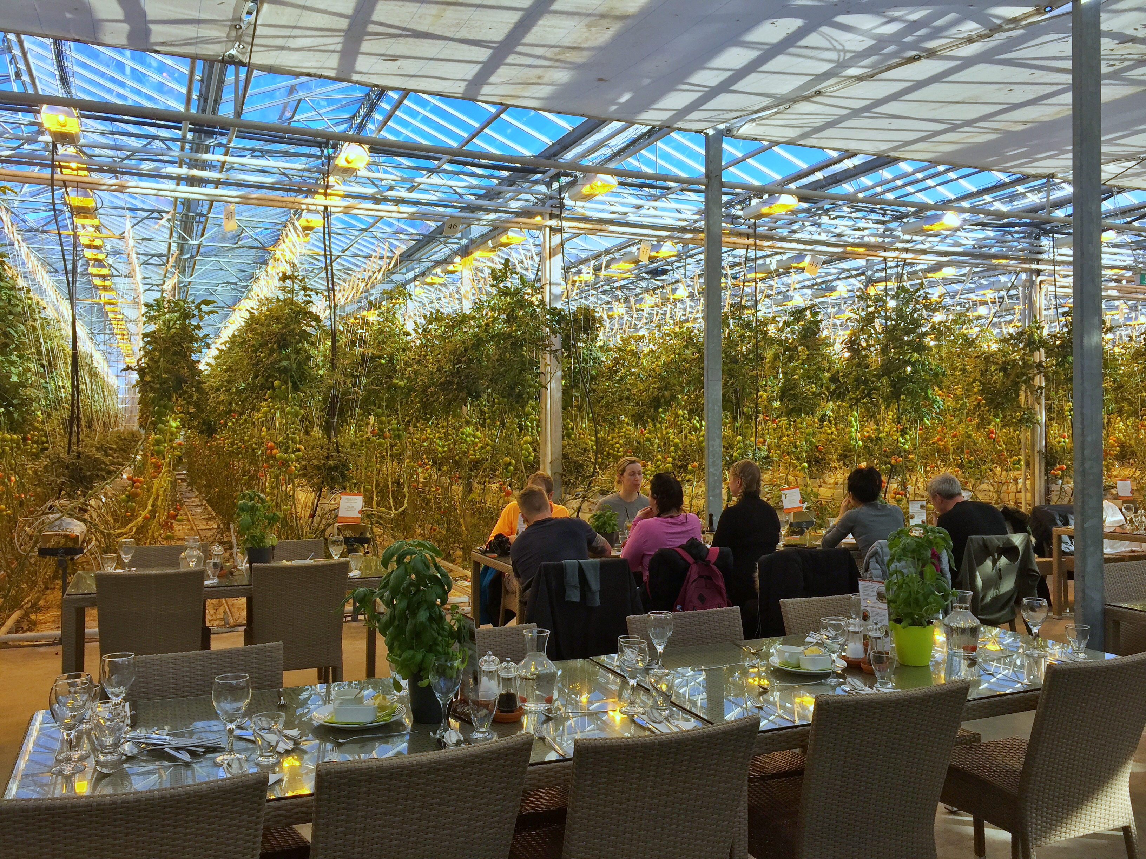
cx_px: 573
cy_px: 430
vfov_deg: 48.2
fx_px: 960
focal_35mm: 29
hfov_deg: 61.7
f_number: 2.2
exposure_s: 1/1041
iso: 32
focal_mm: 4.15
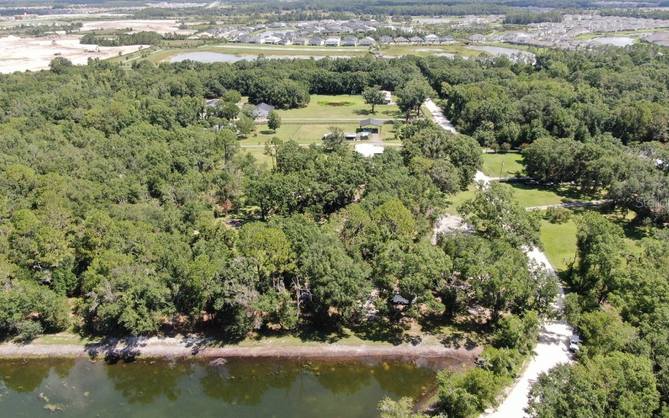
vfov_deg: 46.0
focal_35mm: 27
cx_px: 346
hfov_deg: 68.4
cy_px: 202
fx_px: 492
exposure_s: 1/640
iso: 100
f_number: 2.8
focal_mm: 4.39
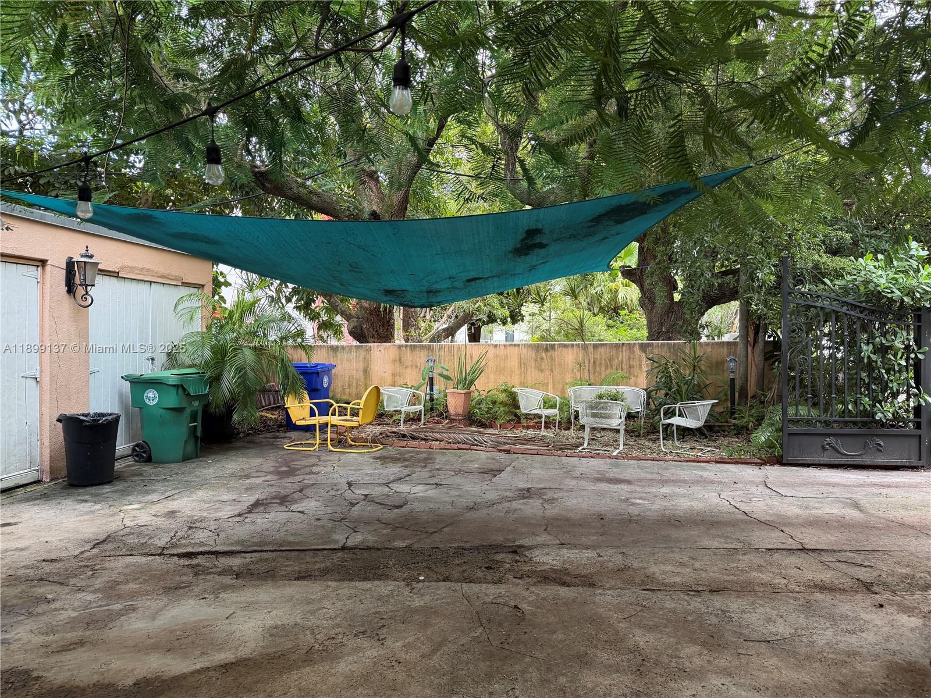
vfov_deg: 56.8
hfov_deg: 71.6
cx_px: 466
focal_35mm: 24
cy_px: 349
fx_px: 645
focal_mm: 6.76
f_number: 1.78
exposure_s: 1/121
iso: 200
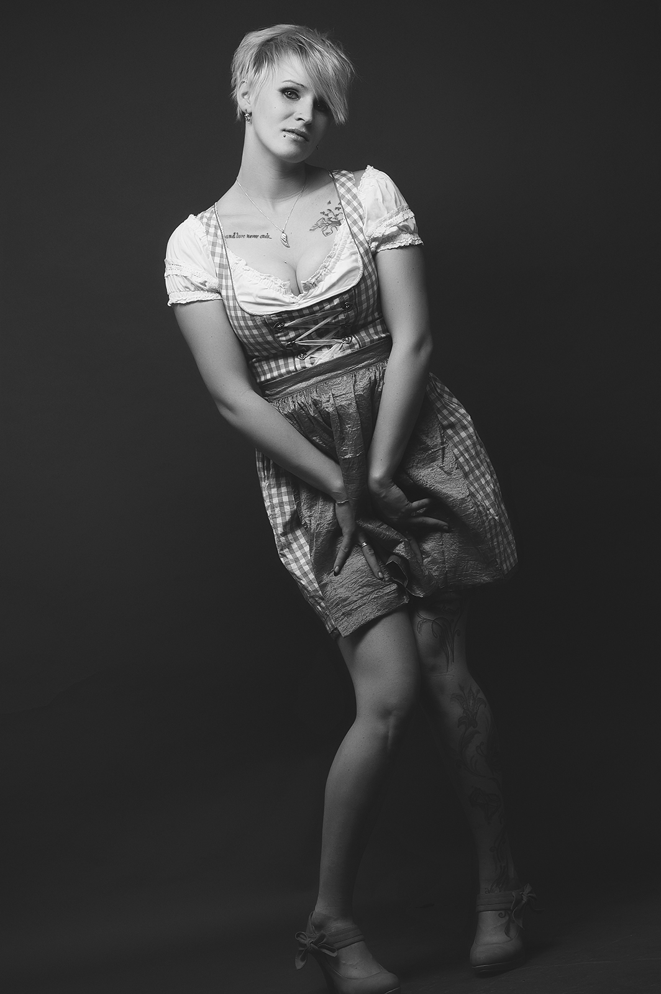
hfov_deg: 18.2
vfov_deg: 27.0
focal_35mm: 75
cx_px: 330
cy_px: 497
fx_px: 2069
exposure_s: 1/500
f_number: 11
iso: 200
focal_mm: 50
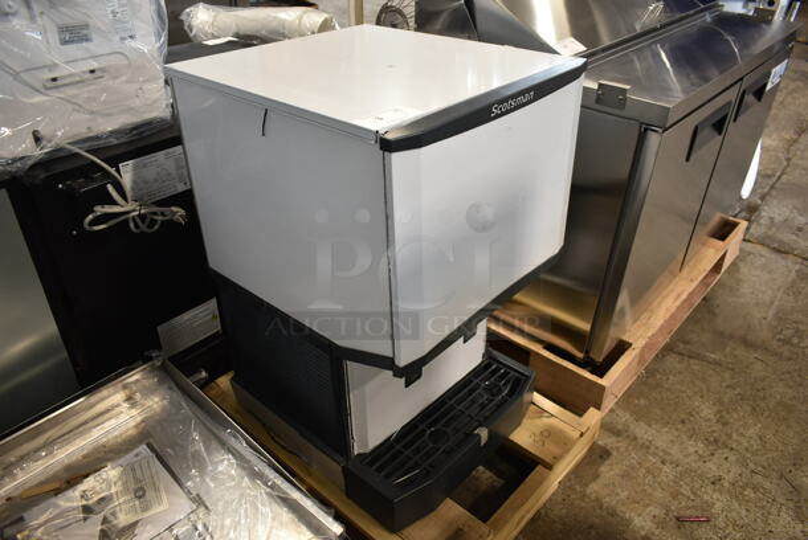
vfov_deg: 48.0
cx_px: 404
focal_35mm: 27
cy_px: 270
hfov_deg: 67.3
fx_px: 607
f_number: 3.5
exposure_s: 1/30
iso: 400
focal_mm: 18
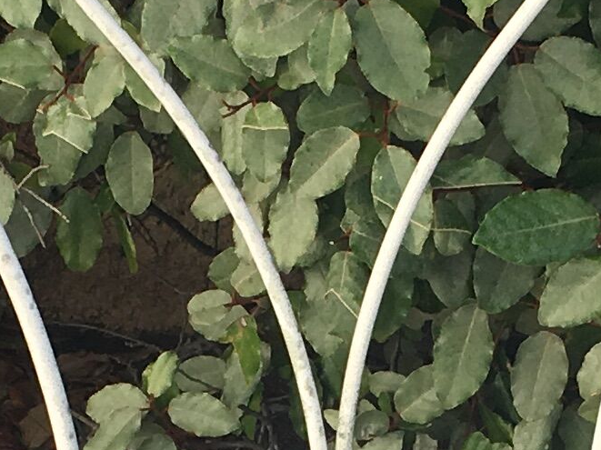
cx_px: 333
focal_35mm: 177
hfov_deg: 11.2
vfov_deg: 8.2
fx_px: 3071
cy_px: 665
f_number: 2.2
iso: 25
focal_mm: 4.15
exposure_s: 1/337
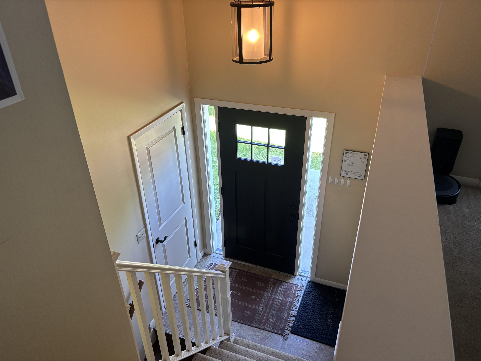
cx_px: 240
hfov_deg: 67.3
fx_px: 361
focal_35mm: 26
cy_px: 180
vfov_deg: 53.1
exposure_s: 1/60
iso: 160
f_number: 1.6
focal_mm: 5.96
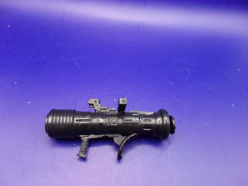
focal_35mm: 27
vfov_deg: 51.4
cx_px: 124
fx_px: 193
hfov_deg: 65.3
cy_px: 93
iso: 749
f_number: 3
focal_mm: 4.9
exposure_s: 1/17
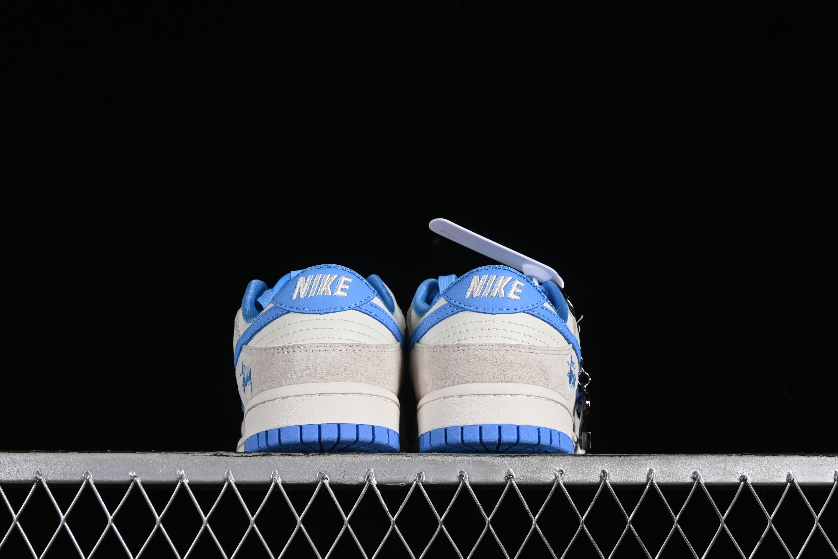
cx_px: 419
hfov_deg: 27.0
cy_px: 280
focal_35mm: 75
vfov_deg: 18.2
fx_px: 1746
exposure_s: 1/80
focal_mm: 50
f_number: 8
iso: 160
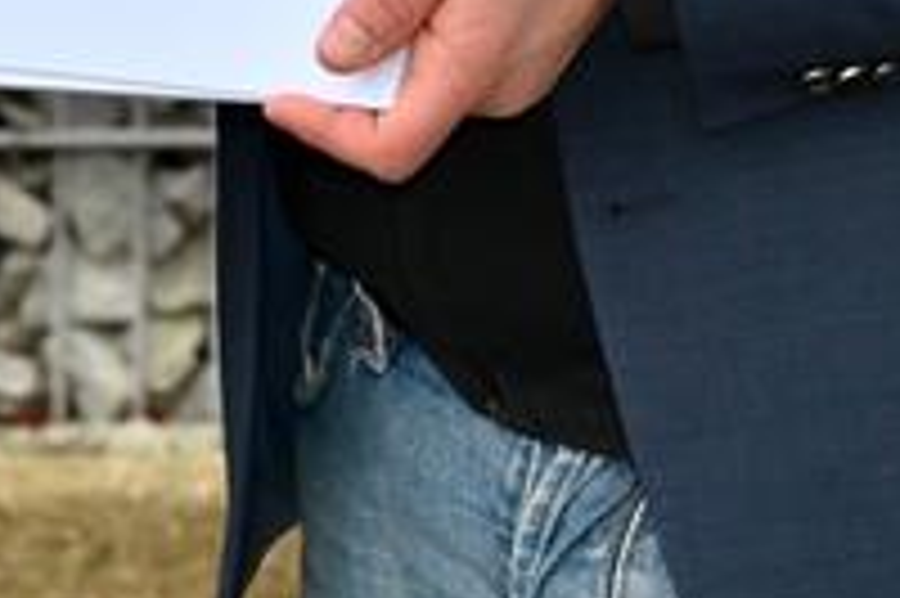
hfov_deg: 5.4
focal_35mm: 379
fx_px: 9467
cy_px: -919
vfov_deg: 3.6
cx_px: -140
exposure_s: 1/80
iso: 280
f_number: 5.6
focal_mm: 70
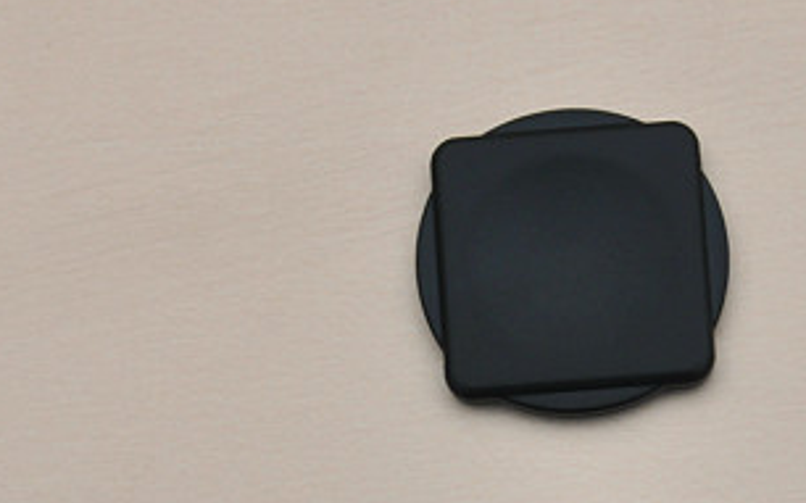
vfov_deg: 4.4
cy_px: 637
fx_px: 6522
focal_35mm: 297
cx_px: 558
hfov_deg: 7.1
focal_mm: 70
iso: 200
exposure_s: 1/320
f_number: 9
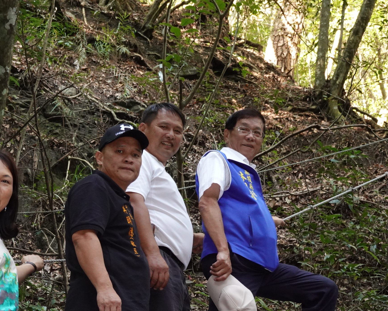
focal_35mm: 102
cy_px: 211
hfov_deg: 18.8
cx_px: 172
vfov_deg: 15.1
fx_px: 1171
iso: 1250
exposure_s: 1/80
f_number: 4
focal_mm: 23.86
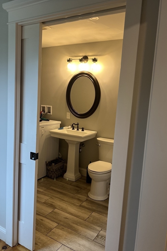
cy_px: 122
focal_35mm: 28
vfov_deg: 65.5
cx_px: 71
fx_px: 195
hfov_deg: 46.2
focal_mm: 5.7
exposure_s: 1/120
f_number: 1.5
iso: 64
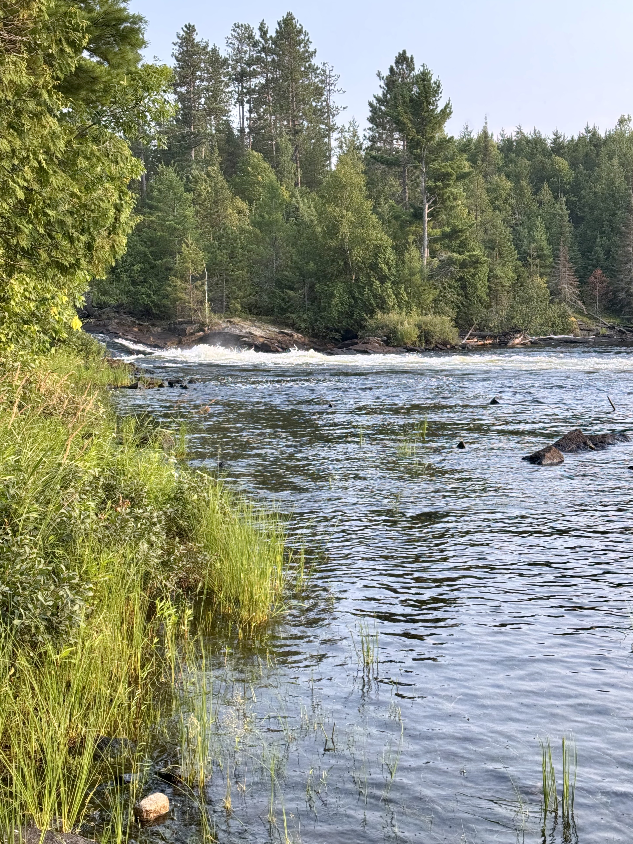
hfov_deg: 30.3
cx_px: 316
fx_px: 1170
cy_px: 422
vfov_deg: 39.7
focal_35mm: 48
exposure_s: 1/693
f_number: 1.78
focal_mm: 6.76
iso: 64
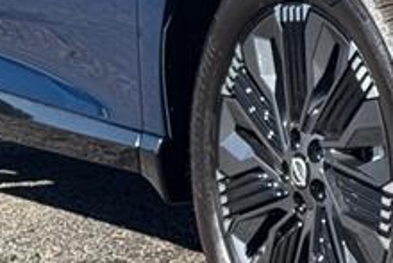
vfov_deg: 5.9
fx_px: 2534
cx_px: 488
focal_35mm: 232
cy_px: -66
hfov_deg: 8.8
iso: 64
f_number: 1.78
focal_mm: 6.76
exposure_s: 1/2110
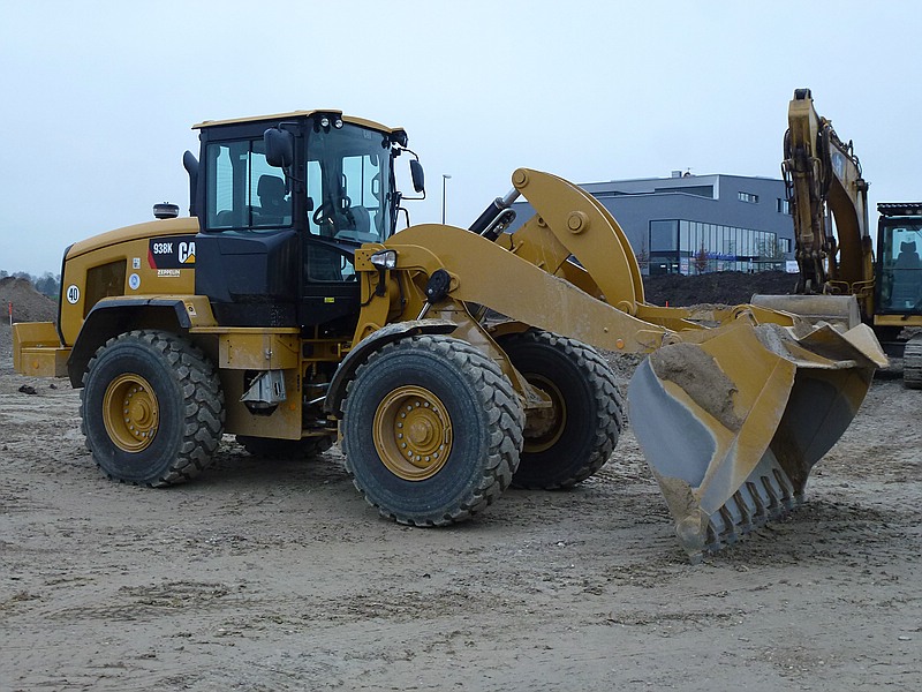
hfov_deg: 45.8
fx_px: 1092
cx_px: 461
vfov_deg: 35.1
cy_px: 346
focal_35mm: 41
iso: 200
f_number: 3.9
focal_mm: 7.4
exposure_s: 1/20
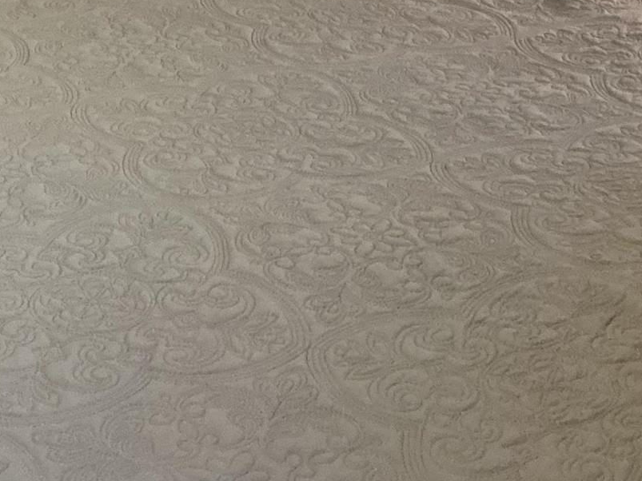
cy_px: -267
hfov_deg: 17.6
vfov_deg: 12.6
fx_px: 2058
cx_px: 173
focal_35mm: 111
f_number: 1.8
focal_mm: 3
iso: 320
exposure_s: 1/40
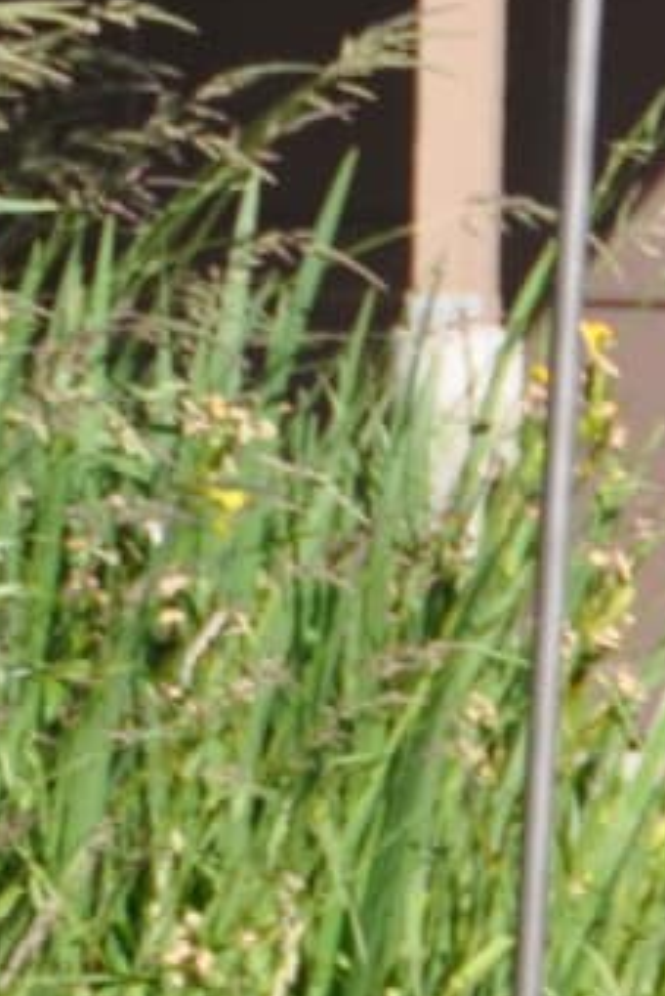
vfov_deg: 1.2
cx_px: 2446
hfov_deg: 0.8
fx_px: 46859
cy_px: 1144
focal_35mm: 1693
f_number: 5.6
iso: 220
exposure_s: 1/500
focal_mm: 200
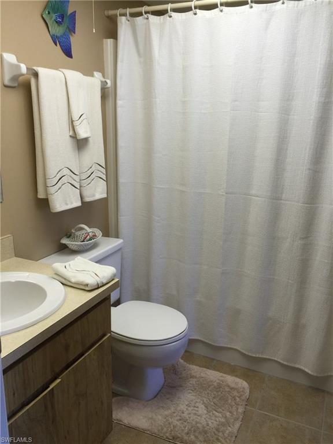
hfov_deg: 48.2
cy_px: 222
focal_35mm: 29
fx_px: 372
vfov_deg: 61.7
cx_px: 166
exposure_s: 1/30
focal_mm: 4.15
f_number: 2.2
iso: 40
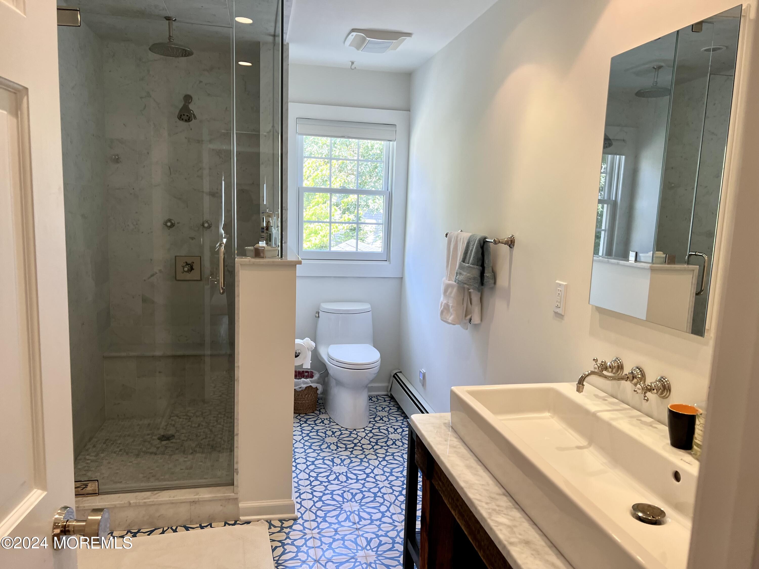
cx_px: 380
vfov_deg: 53.1
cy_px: 284
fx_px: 570
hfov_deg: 67.3
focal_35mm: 26
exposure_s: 1/120
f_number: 1.5
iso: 125
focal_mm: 5.7
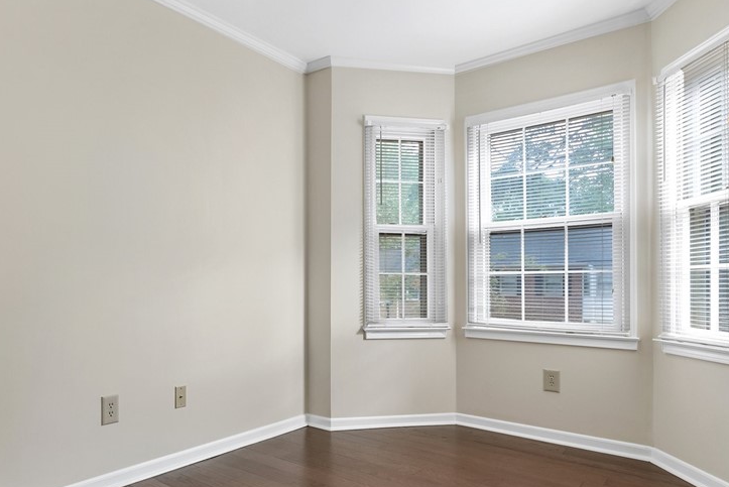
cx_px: 263
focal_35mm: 24
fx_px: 486
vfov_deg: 53.0
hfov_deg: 72.2
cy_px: 275
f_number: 8
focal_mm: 16
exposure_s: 1/15
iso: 400
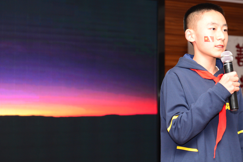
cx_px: 179
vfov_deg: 12.0
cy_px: 52
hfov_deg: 17.8
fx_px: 770
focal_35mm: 114
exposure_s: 1/125
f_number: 4.5
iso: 640
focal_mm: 70
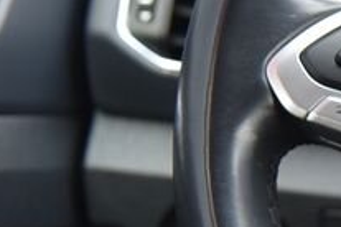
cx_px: 754
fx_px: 2576
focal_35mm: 272
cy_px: 114
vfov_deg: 5.1
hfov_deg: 7.2
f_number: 4.5
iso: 500
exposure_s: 1/80
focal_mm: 55
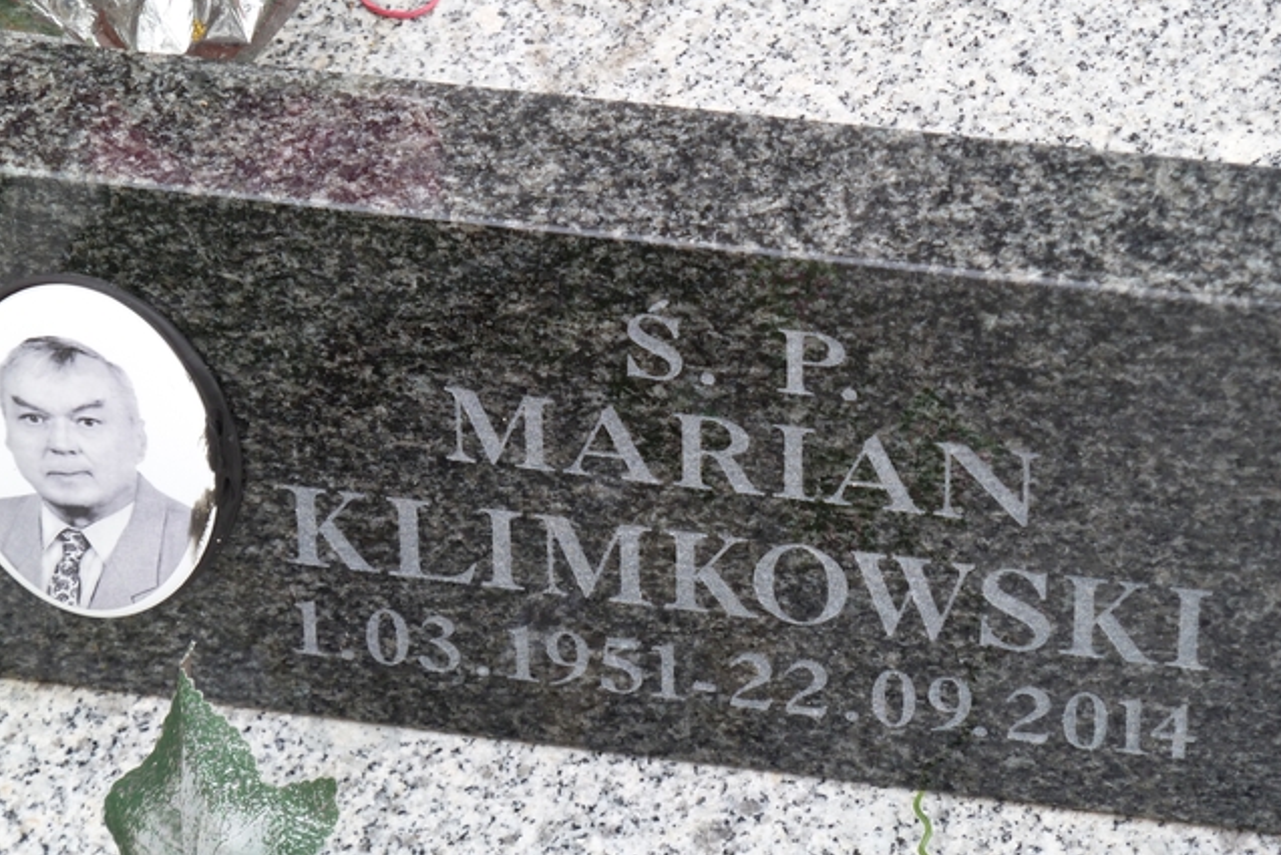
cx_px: 639
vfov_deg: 8.3
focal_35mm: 165
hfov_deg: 12.4
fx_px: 5872
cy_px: 416
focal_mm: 25.9
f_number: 4.5
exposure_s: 1/60
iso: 100
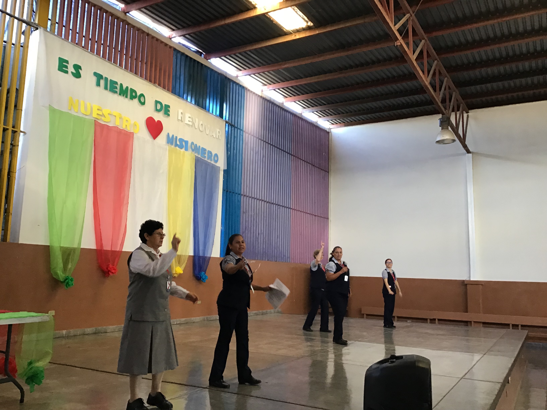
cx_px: 274
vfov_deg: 45.4
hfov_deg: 58.4
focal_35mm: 31
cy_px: 205
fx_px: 490
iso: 100
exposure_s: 1/30
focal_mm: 3.3
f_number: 2.4
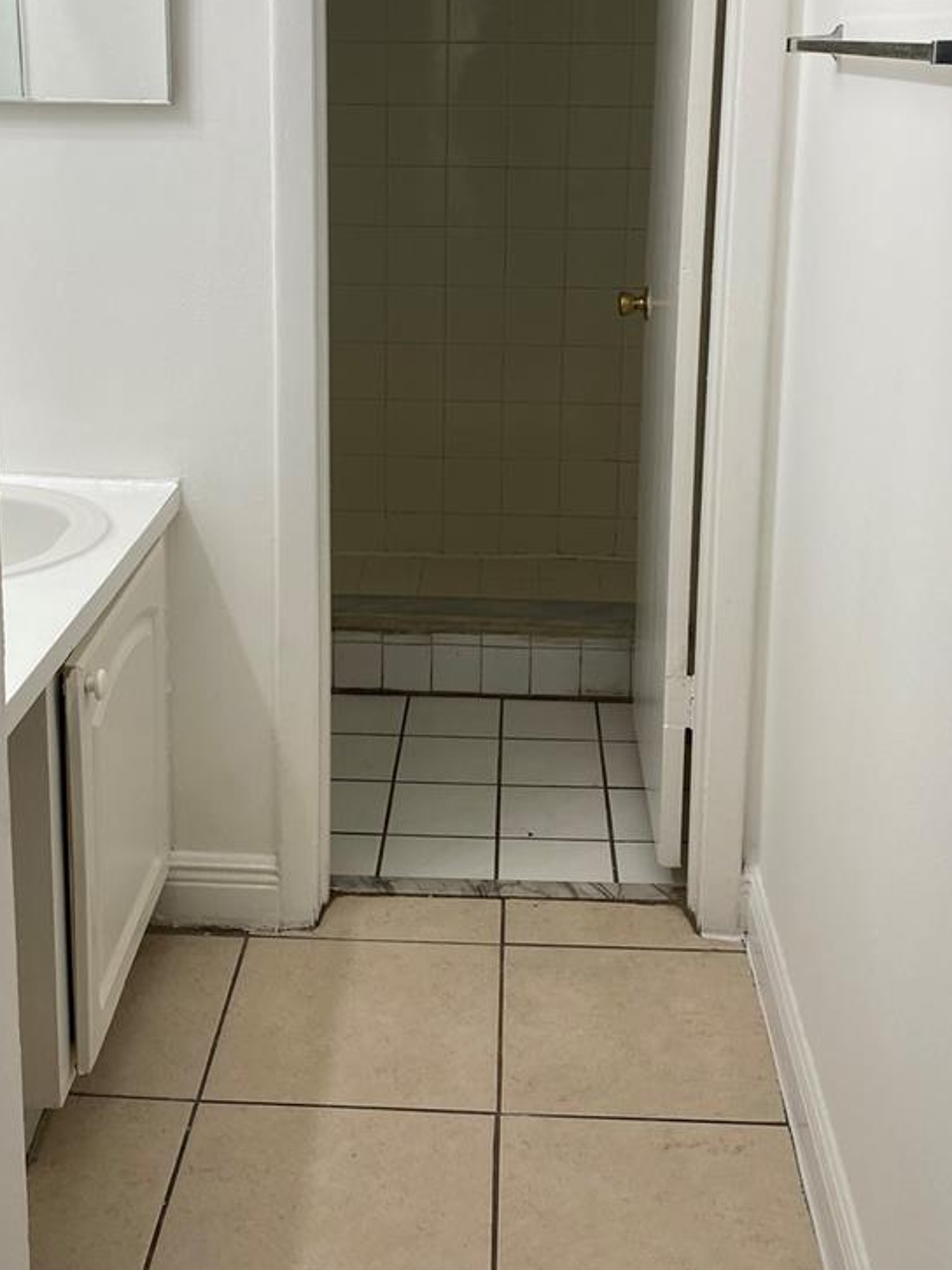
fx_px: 1578
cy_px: 352
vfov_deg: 42.8
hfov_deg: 33.6
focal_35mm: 43
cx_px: 448
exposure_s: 1/120
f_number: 1.8
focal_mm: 4.25
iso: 40
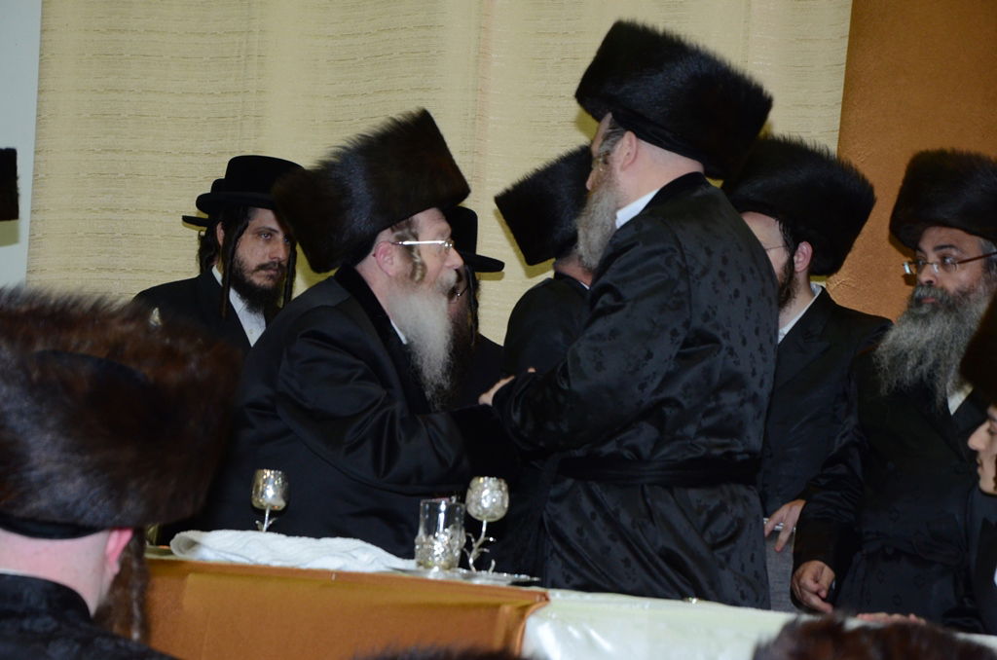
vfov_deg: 23.7
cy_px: 330
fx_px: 1575
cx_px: 498
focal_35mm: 57
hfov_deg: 35.1
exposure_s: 1/80
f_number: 5.6
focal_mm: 38
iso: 1600
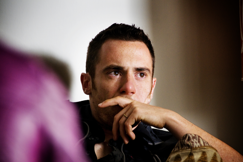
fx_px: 1719
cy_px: 81
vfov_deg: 5.4
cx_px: 122
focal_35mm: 255
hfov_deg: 8.1
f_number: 5.6
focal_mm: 170
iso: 800
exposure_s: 1/60
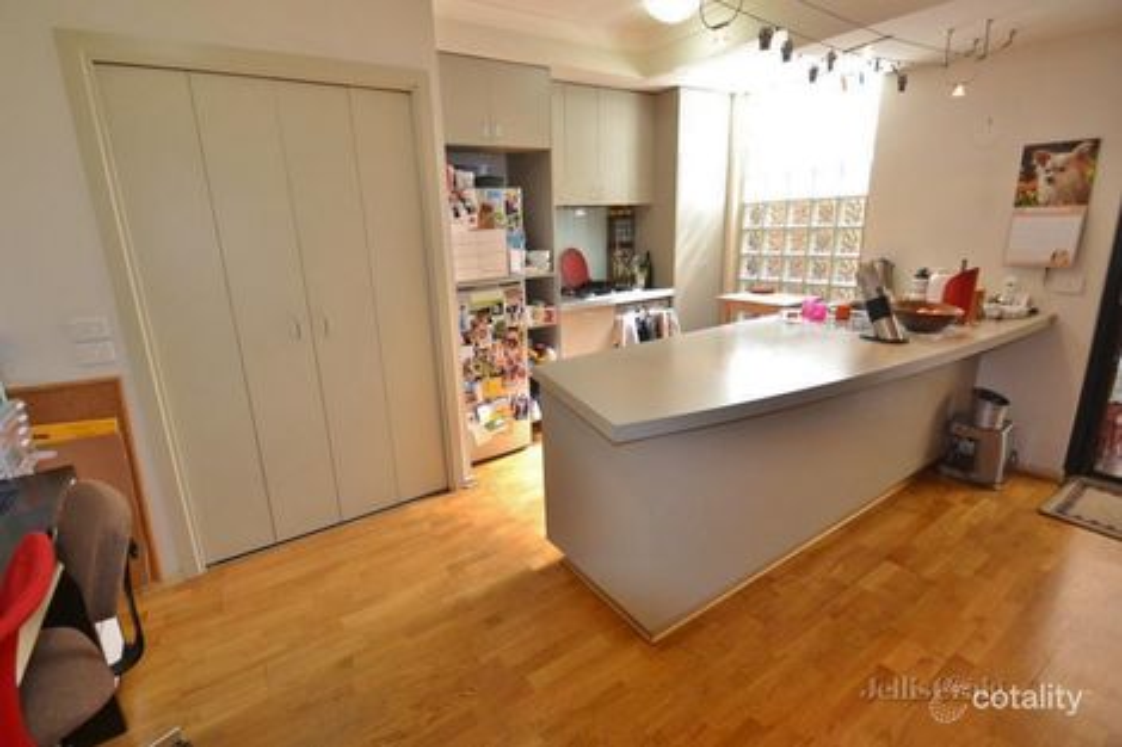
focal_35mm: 15
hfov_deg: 100.4
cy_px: 374
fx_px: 467
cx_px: 561
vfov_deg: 77.3
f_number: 3.5
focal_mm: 10
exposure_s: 1/60
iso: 400
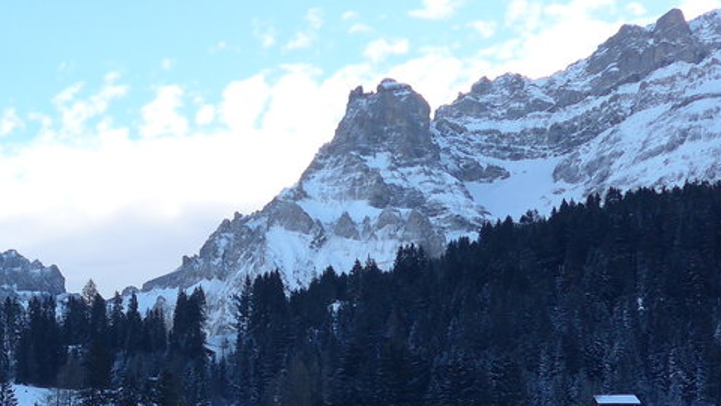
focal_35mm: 79
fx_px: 1510
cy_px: 517
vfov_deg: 14.7
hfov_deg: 24.9
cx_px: -75
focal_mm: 6
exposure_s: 1/320
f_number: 2.8
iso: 80
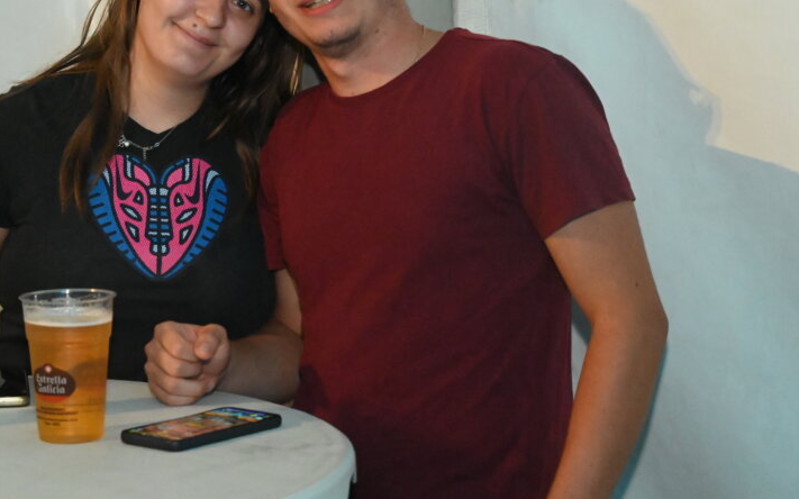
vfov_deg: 14.8
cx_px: 249
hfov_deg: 23.4
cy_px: 175
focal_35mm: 88
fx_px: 1916
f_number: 6
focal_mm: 60
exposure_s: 1/60
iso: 20000
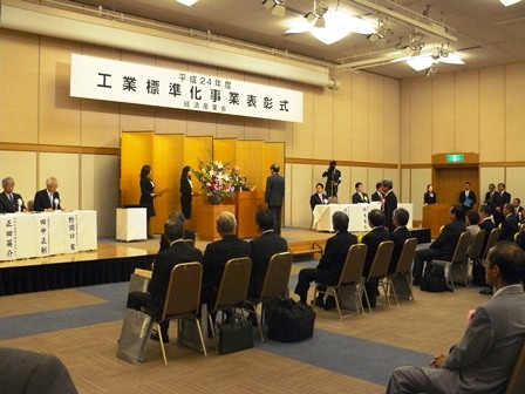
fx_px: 546
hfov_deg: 51.4
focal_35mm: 36
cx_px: 262
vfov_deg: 39.7
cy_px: 197
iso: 400
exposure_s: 1/100
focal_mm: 6
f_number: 2.8
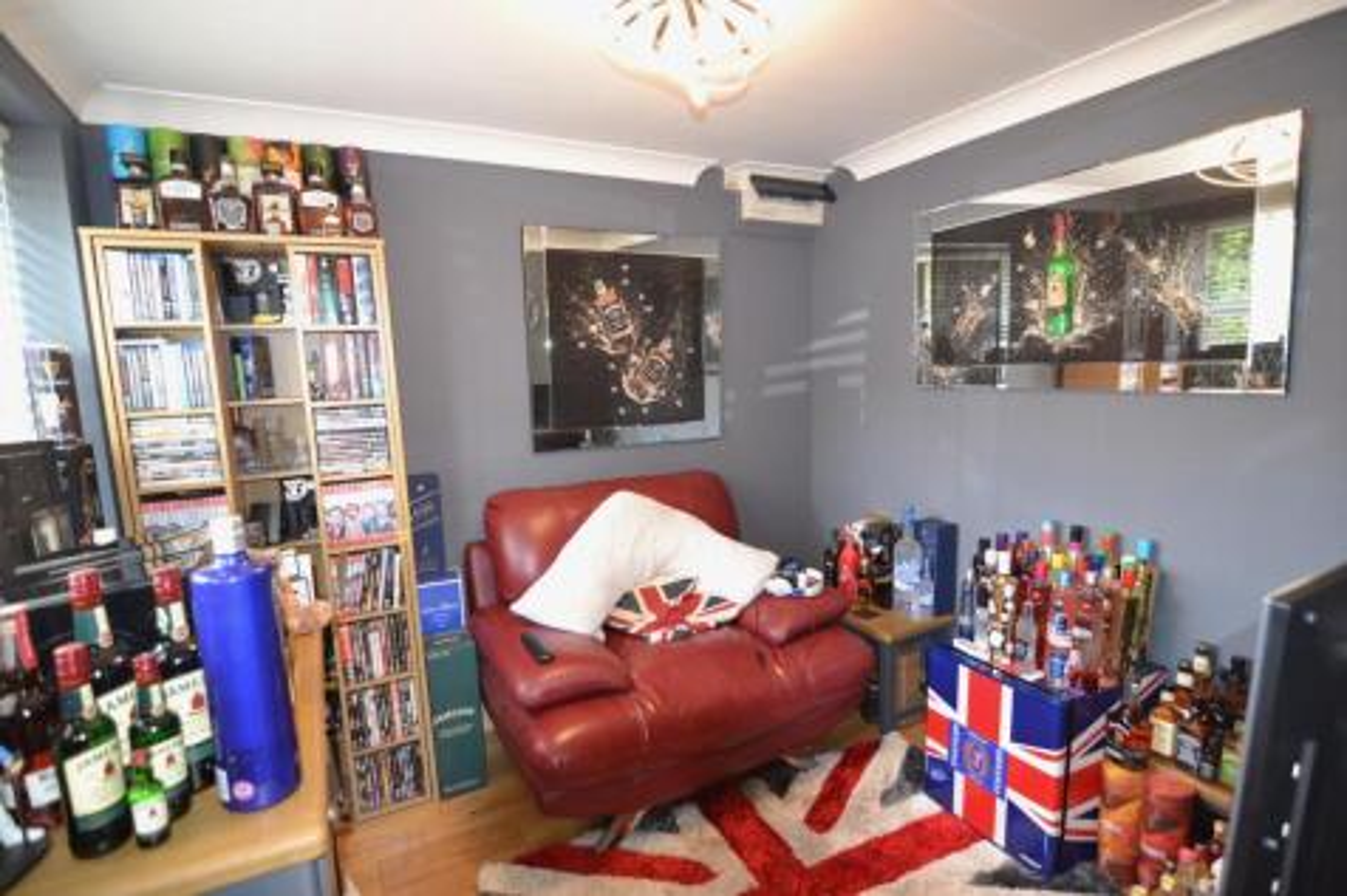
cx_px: 674
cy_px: 448
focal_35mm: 16
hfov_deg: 95.0
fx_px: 617
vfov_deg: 72.0
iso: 800
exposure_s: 1/60
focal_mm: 11
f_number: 2.8
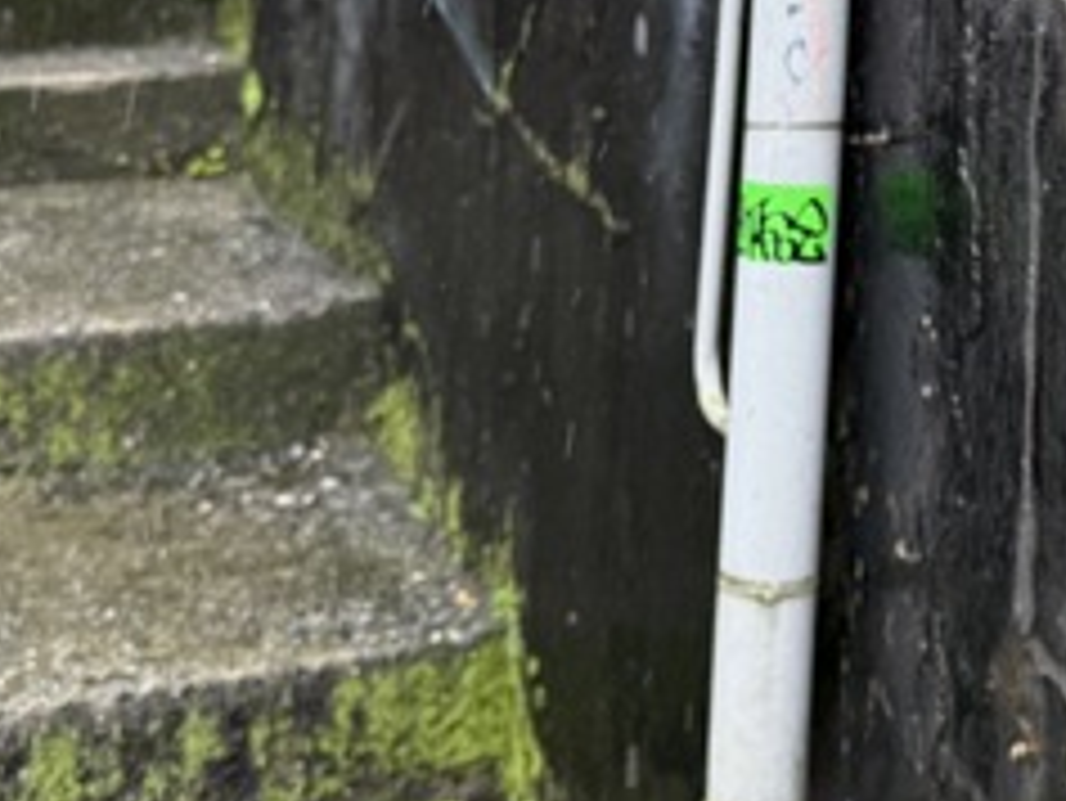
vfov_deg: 19.2
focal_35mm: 73
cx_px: 972
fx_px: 2249
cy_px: -122
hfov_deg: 25.8
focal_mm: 6.76
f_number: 1.78
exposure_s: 1/120
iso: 80
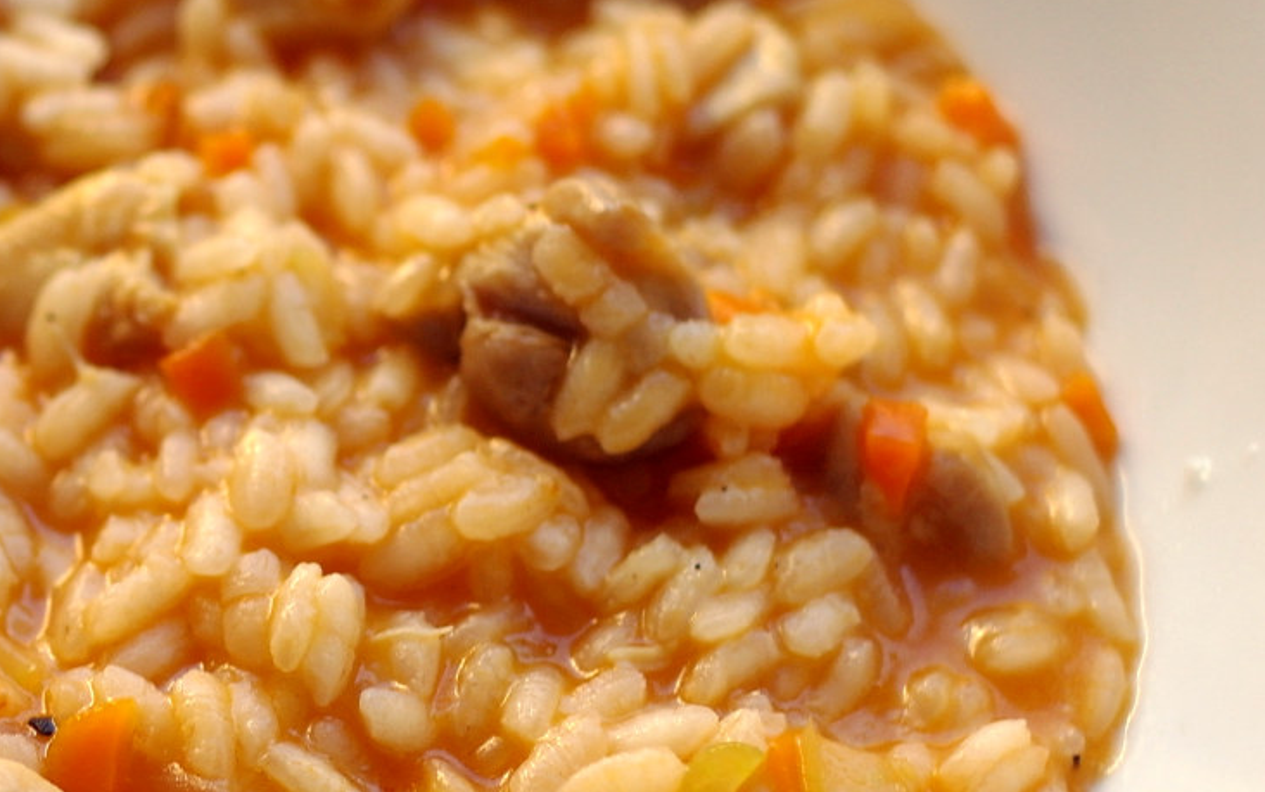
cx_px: -143
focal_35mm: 128
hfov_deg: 15.8
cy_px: 573
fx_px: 4414
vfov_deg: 10.2
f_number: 2.2
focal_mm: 30
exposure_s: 1/180
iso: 100
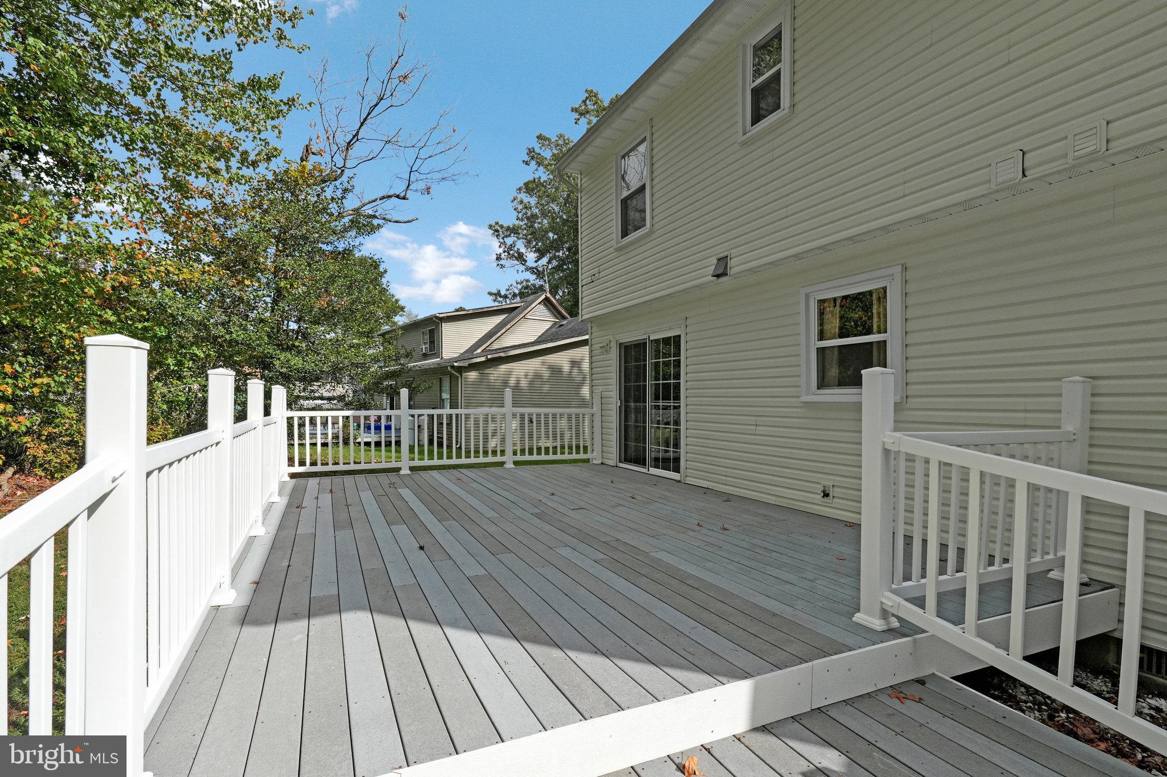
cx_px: 584
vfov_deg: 72.0
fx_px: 535
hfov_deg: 95.0
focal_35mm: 16
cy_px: 388
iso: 400
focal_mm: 11
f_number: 8
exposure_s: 1/1000
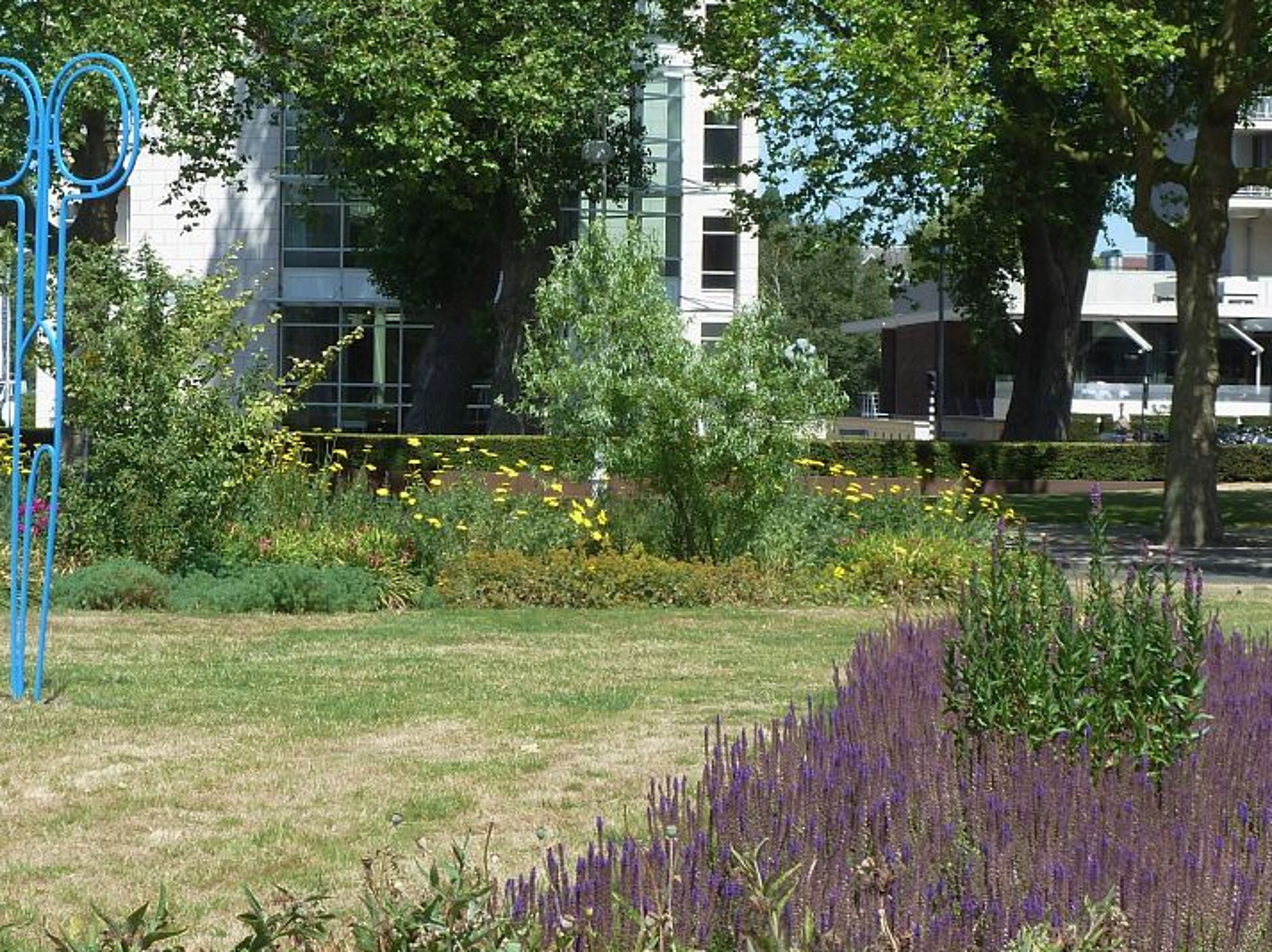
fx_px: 2901
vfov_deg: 18.6
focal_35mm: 79
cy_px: 452
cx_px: 475
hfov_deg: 24.7
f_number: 3.9
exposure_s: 1/320
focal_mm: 9.1
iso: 80
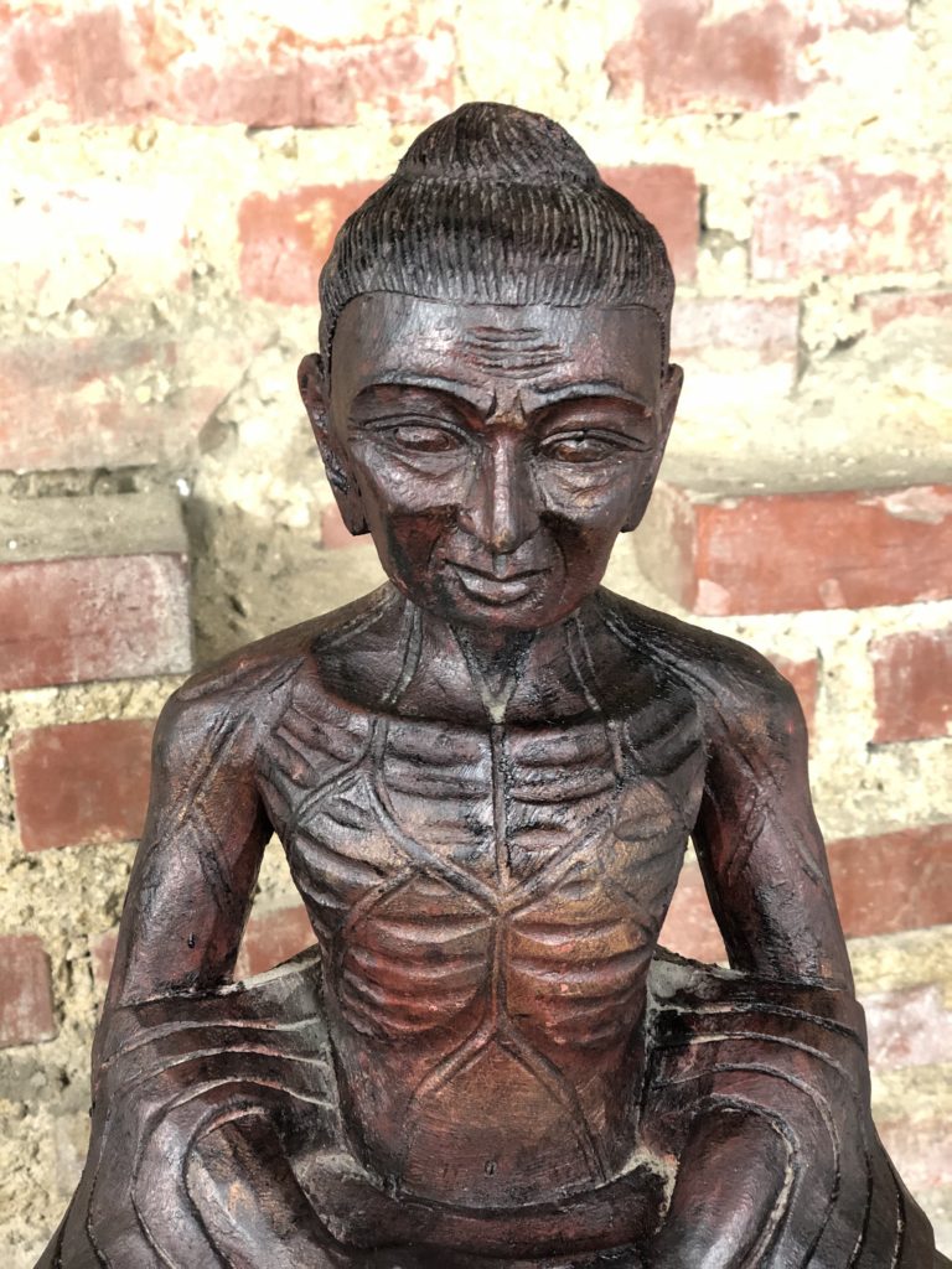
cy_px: 634
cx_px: 476
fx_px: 1907
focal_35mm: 52
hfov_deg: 28.0
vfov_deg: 36.8
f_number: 2.4
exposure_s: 1/20
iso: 160
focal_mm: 6
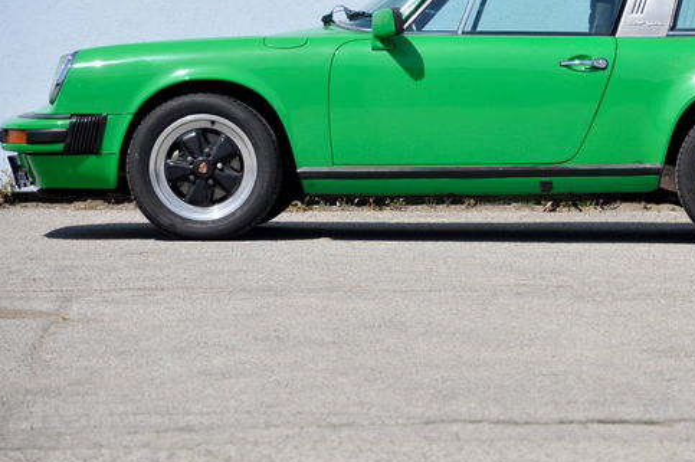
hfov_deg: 7.1
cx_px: 530
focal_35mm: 291
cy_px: 145
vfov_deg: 4.7
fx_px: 5612
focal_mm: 122
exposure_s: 1/800
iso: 500
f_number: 7.1
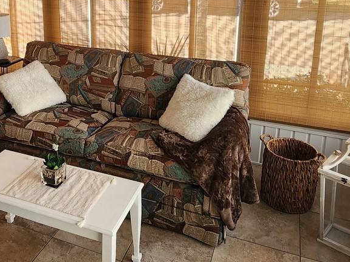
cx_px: 97
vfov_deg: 37.7
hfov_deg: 49.8
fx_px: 364
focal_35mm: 36
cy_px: 39
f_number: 2.2
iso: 64
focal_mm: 2.2
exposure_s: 1/60
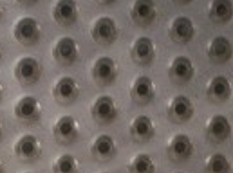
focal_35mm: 182
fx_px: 1222
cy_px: 323
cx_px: 33
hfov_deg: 10.8
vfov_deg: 7.8
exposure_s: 1/9.16
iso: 140
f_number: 4.5
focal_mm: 6
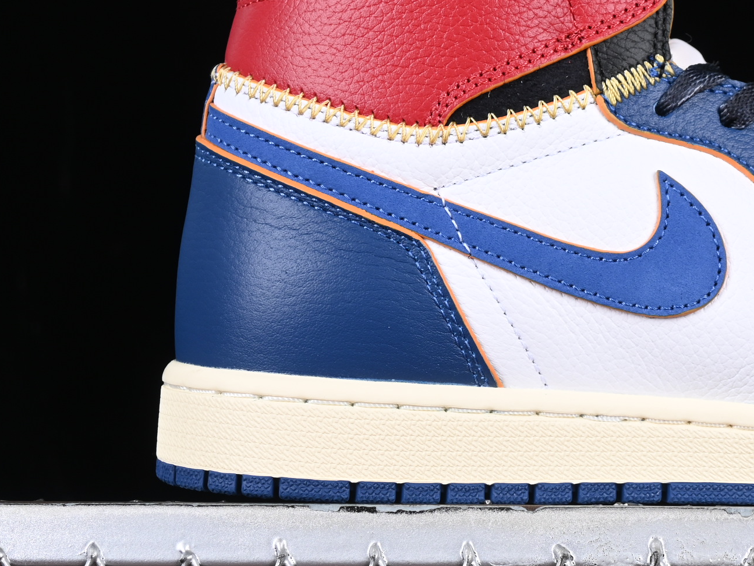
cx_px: 766
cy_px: 175
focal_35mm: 155
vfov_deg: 9.6
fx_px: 3376
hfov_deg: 12.6
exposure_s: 1/80
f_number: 7.1
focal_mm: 50
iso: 160
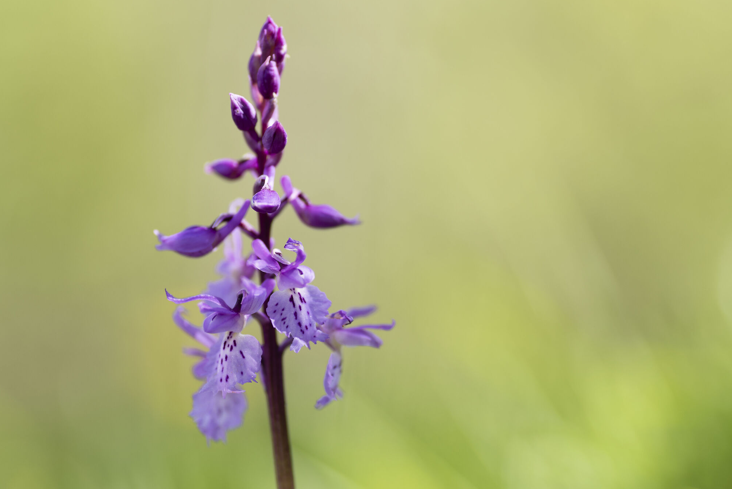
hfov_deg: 18.9
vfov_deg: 12.7
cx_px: 409
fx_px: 2197
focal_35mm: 108
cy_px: 274
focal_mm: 90
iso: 100
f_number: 4
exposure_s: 1/400
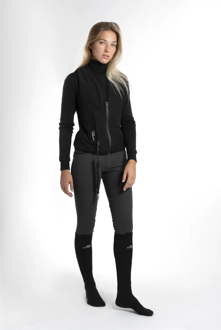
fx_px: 506
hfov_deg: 24.6
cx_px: 110
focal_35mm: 55
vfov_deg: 36.2
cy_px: 165
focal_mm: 55
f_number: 18
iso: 100
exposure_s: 1/125
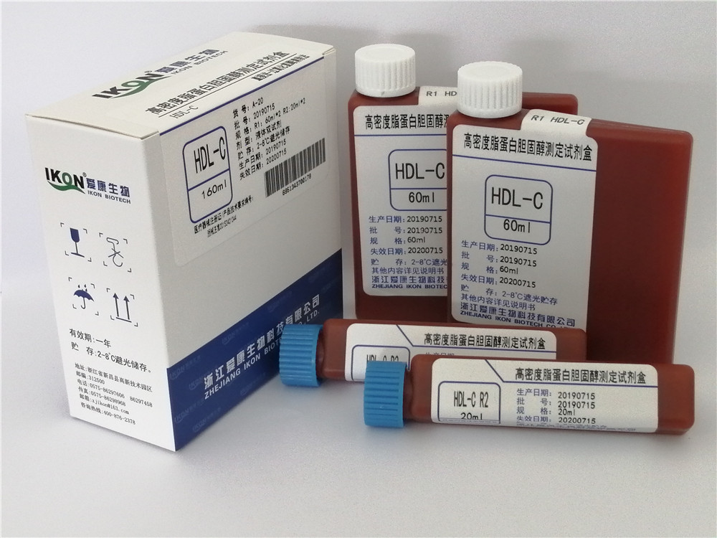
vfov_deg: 25.7
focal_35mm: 57
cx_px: 358
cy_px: 269
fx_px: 1181
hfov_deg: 33.8
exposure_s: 1/30
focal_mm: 3.64
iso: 80
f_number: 1.8
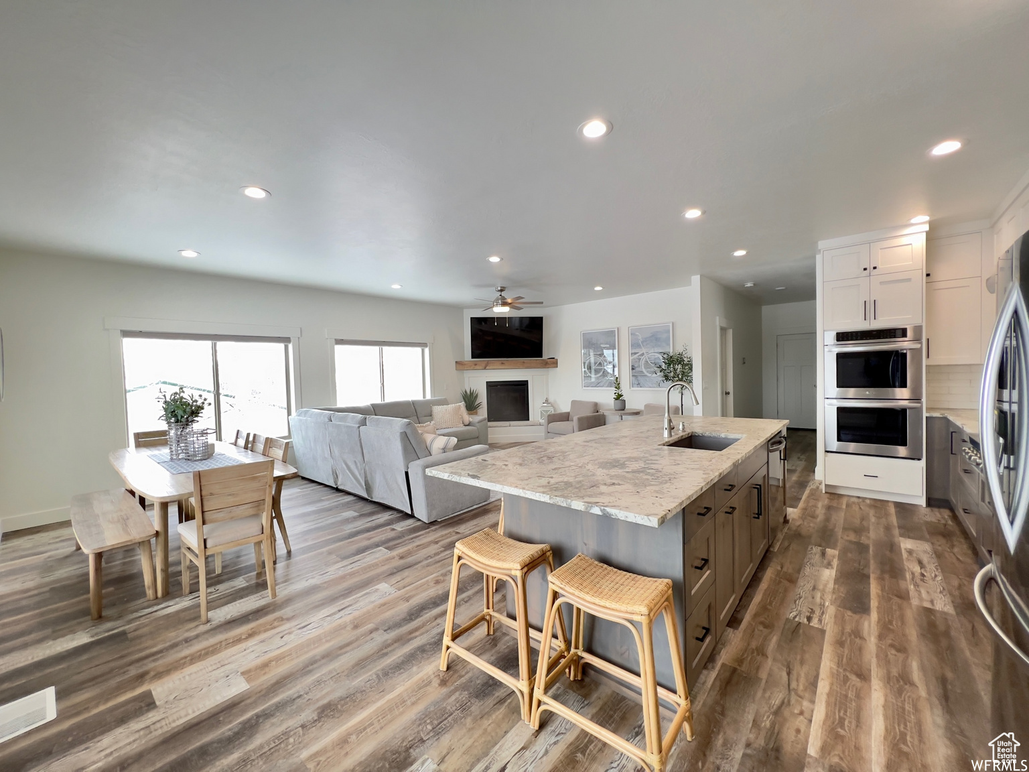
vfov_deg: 89.9
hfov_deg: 106.2
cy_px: 386
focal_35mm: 13
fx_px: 386
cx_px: 514
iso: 160
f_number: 1.8
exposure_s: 1/63
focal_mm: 1.57
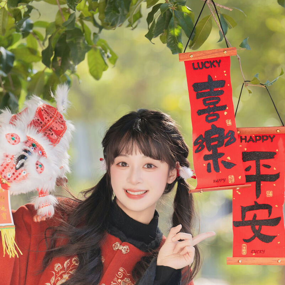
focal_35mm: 225
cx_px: 130
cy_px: 269
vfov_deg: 7.8
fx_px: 2096
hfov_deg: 7.8
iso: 320
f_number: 3.2
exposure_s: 1/250
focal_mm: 135
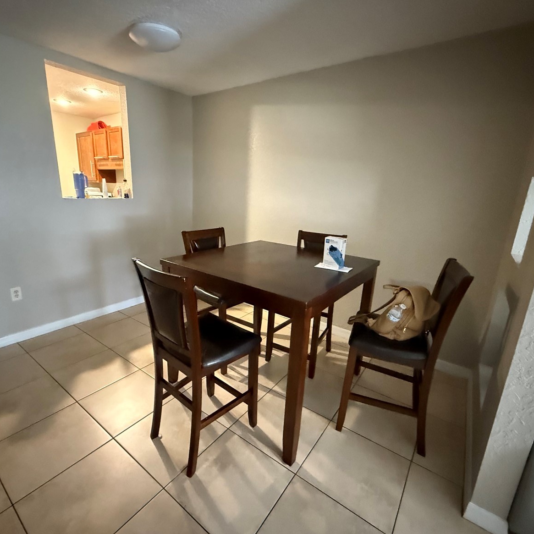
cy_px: 267
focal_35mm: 17
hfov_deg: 83.9
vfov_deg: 84.0
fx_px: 297
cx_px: 258
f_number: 2.2
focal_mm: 2.22
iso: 1600
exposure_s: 1/40
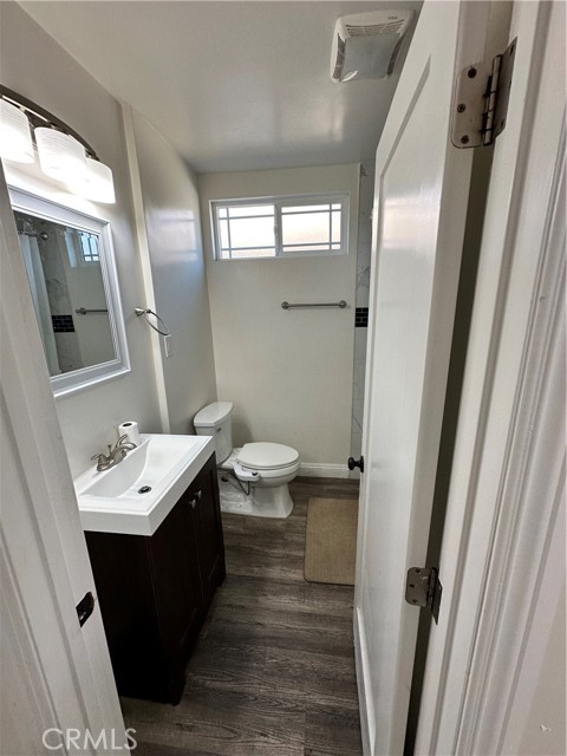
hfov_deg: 85.7
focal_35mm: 14
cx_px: 284
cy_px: 378
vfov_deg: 102.1
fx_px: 306
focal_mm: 2.22
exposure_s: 1/120
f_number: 2.2
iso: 125
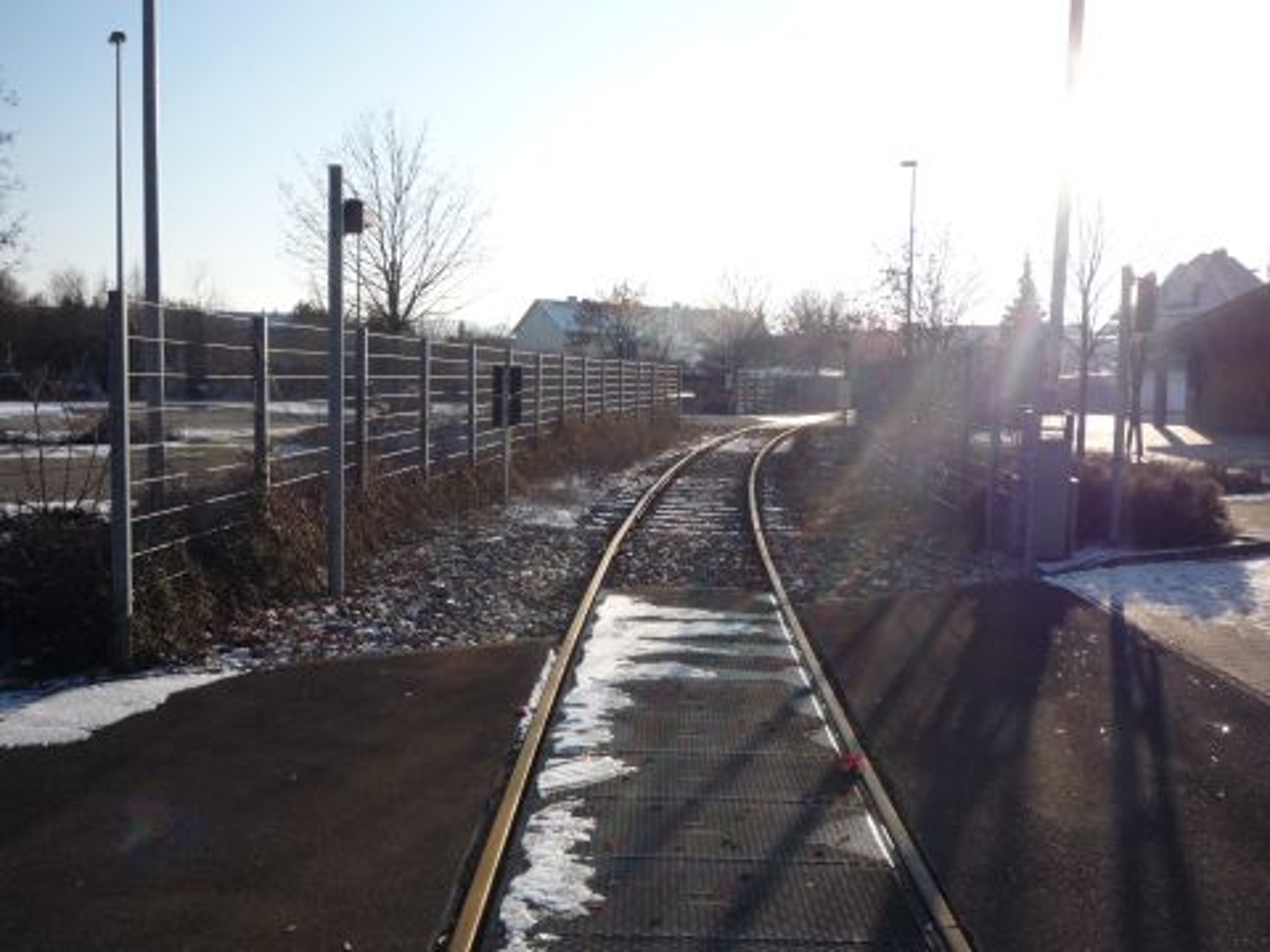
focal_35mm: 32
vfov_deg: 44.2
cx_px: 635
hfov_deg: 56.8
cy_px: 476
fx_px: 1174
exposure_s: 1/400
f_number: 5
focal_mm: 5.2
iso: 100
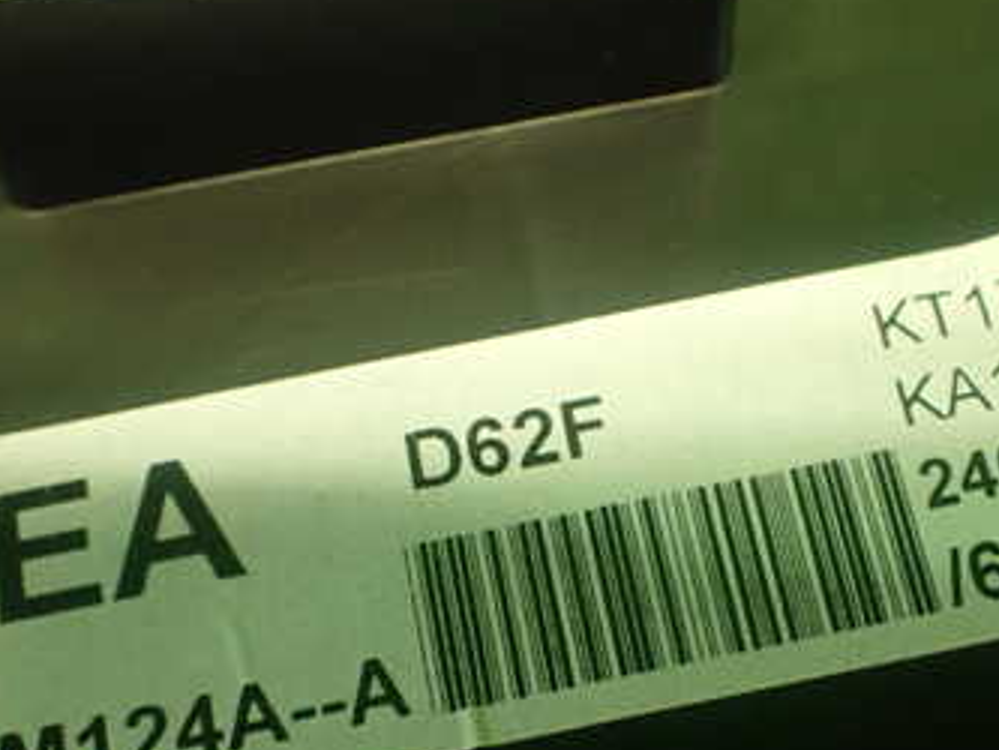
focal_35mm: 54
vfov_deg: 26.9
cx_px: 585
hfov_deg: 35.4
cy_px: 510
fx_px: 1559
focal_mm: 5.4
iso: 800
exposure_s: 1/80
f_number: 2.3
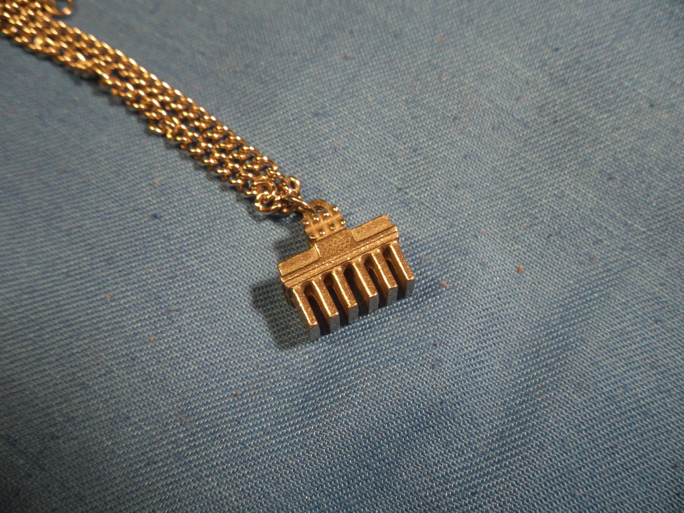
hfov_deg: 42.1
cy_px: 256
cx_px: 342
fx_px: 889
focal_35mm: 45
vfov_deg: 32.2
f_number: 3.5
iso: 200
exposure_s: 1/45
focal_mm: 6.3
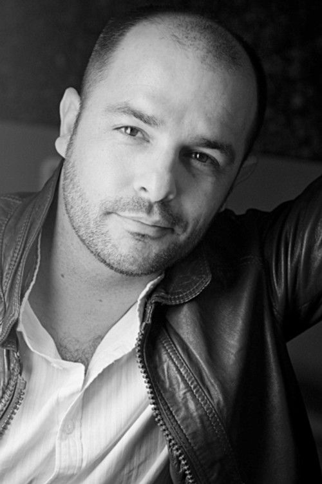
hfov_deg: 16.6
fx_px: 1107
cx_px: 161
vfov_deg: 24.6
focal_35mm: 82
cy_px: 242
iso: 200
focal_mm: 55
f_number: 4.8
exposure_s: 1/180
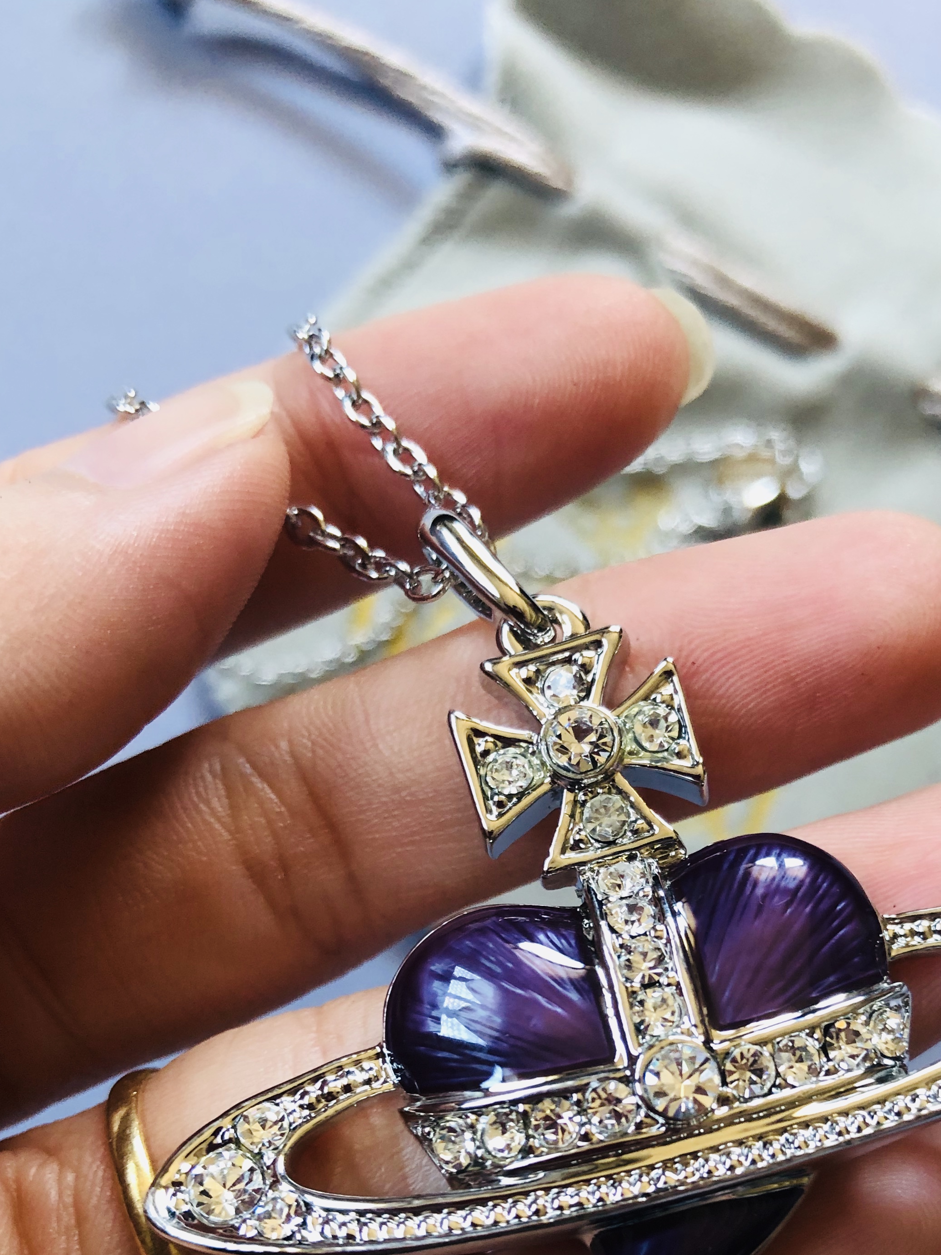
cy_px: 874
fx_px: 1486
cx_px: 666
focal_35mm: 41
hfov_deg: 34.6
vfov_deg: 44.8
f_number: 1.8
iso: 50
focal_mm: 4
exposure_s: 1/15
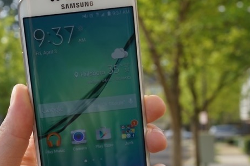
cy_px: 109
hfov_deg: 26.9
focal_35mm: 75
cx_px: 81
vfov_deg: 18.1
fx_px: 520
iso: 100
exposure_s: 1/100
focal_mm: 30
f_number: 7.1
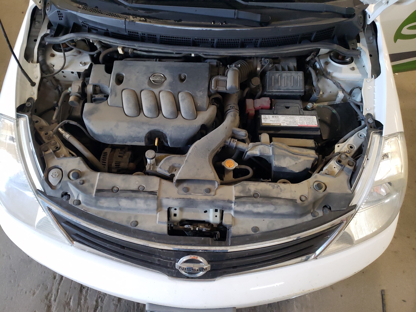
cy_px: 156
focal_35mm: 26
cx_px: 208
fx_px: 312
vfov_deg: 53.1
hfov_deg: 67.3
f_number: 1.5
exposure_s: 1/60.2
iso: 267
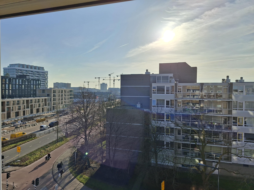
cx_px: 127
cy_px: 95
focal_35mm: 23
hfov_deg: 73.9
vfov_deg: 58.9
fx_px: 169
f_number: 1.8
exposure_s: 1/3584
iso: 50
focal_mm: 5.5
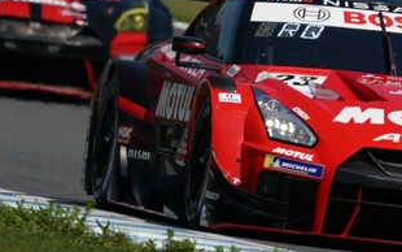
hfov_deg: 1.5
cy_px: 110
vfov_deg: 0.9
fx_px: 15563
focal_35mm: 1420
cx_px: 310
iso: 250
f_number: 11
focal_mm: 600
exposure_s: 1/800
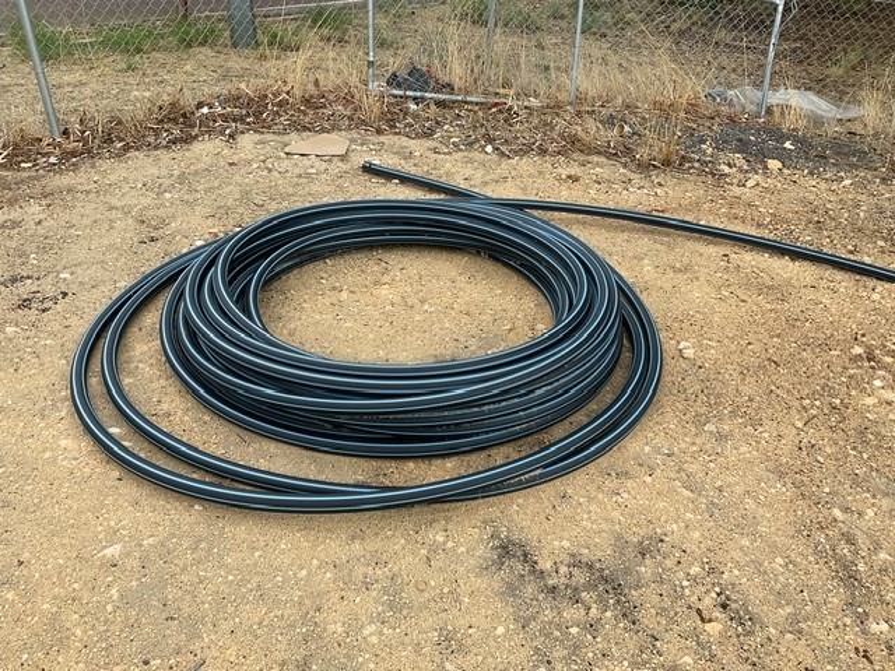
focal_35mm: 29
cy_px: 336
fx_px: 750
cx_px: 448
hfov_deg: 61.7
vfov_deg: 48.2
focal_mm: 3
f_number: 1.8
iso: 16
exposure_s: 1/289
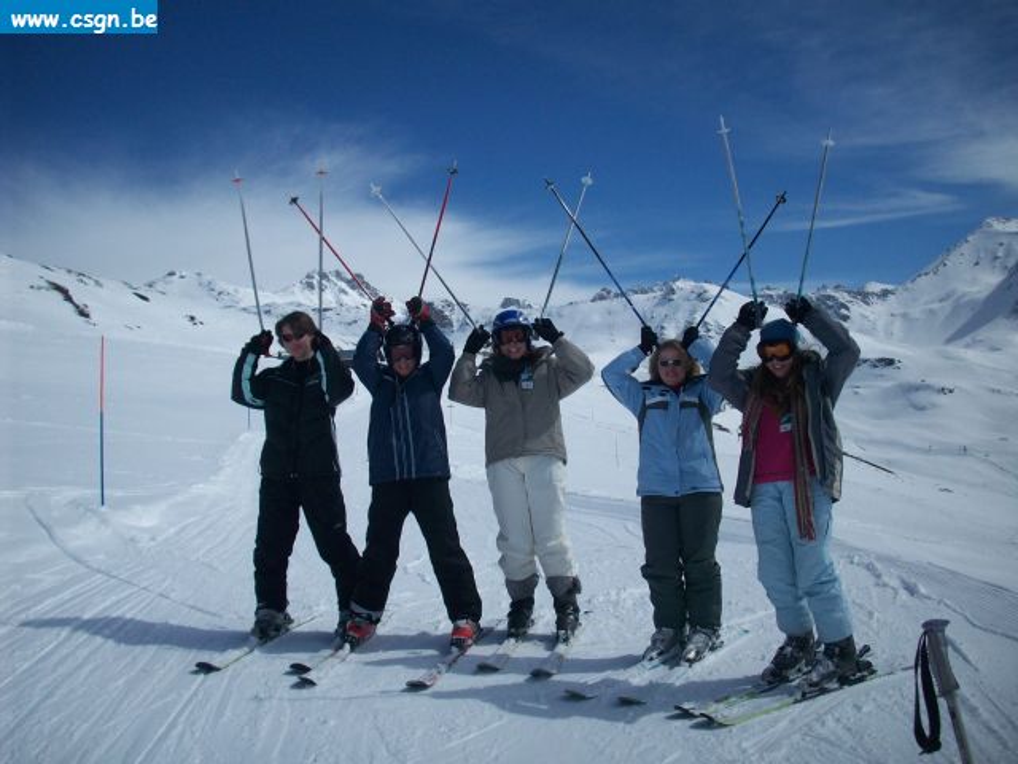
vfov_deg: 38.7
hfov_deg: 50.1
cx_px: 509
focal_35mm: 37
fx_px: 1088
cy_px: 382
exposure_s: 1/1161
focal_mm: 6.2
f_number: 5.6
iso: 80
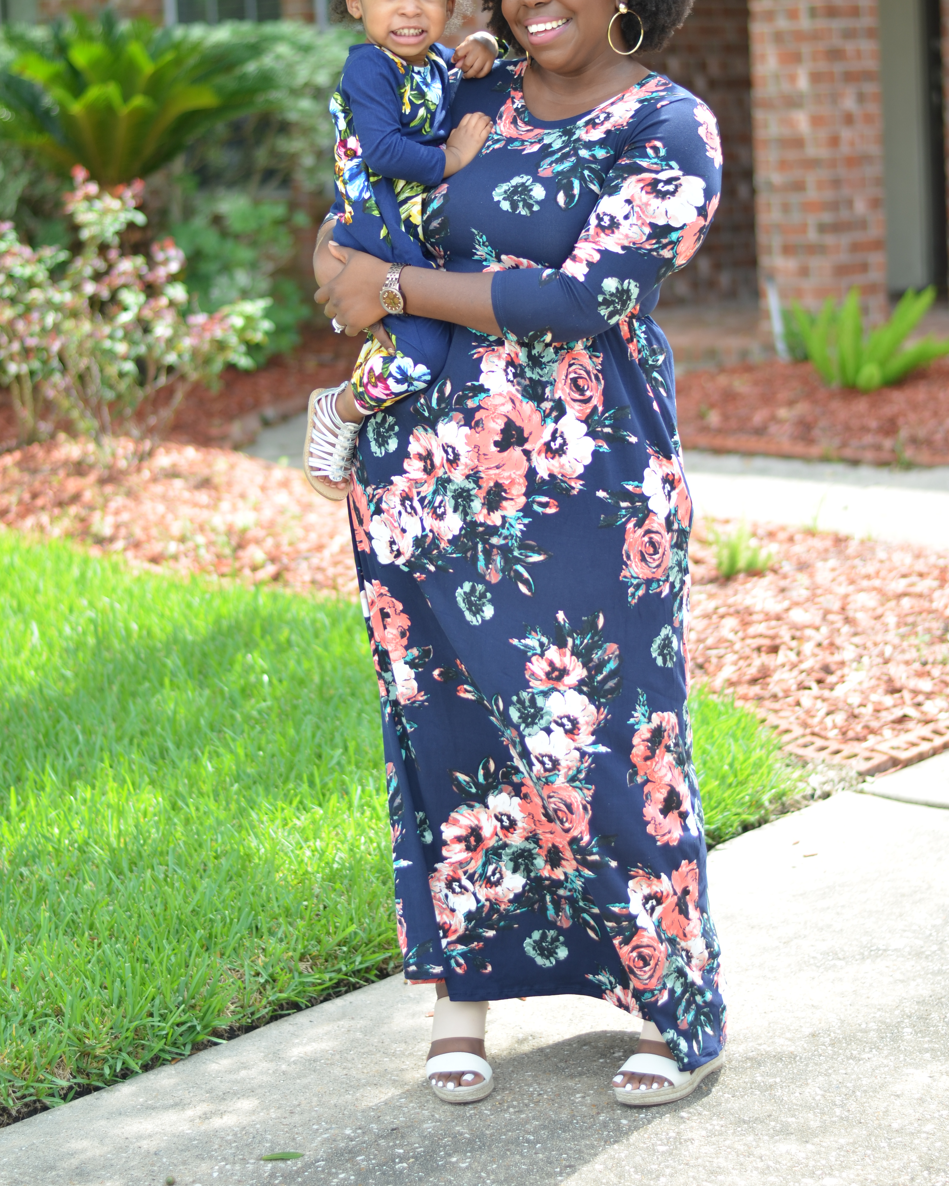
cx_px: 474
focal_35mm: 85
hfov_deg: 18.1
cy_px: 508
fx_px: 2984
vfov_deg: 22.5
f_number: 1.8
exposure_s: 1/750
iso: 100
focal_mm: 50
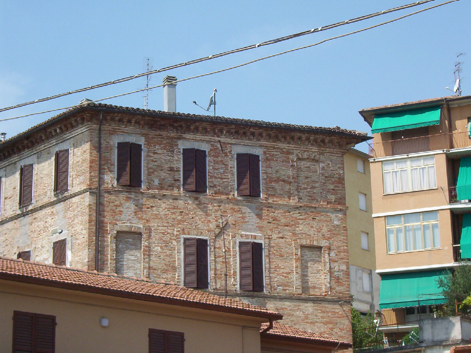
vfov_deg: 18.9
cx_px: 236
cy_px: 176
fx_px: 1061
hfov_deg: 25.0
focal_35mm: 78
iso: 100
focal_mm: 12.09
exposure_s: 1/362
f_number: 7.44
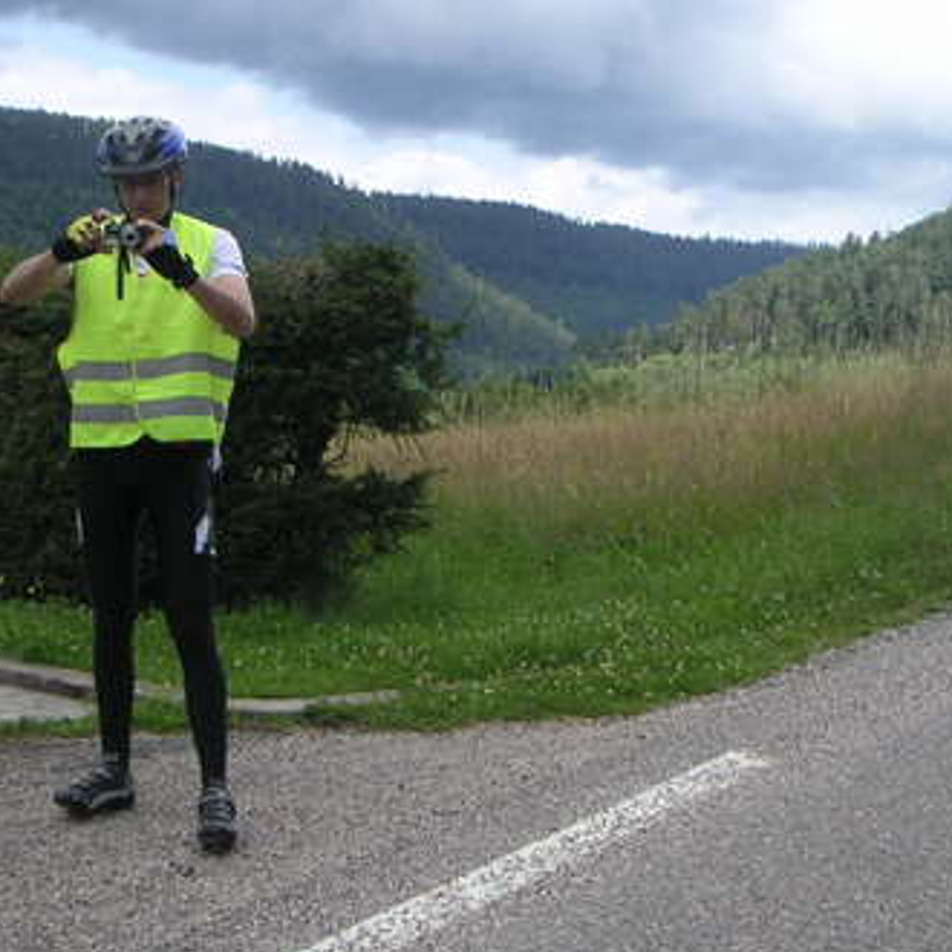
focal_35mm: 61
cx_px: 358
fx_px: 1898
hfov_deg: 28.1
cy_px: 488
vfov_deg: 28.2
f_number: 2.8
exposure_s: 1/500
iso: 50
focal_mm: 6
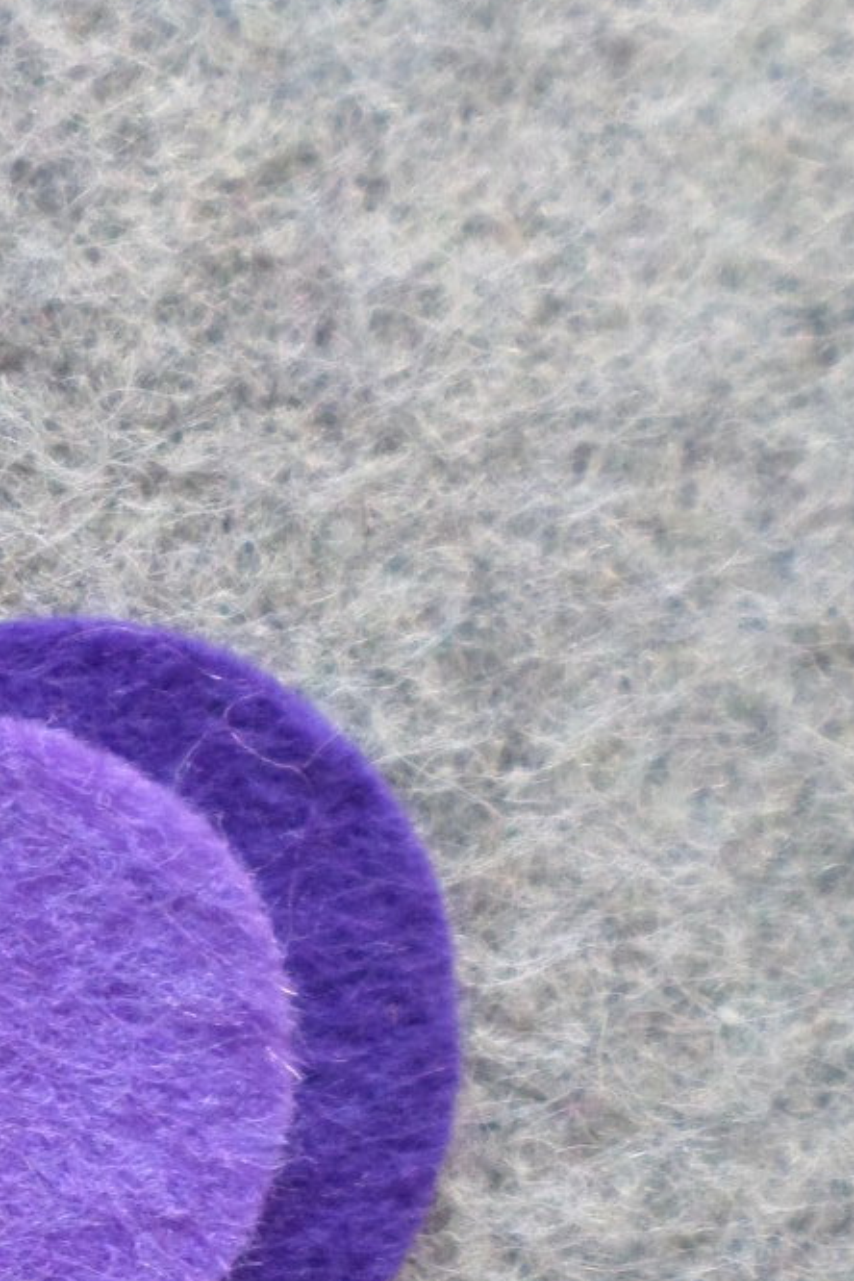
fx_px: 2669
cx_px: -494
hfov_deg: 16.3
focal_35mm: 75
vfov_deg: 26.0
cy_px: 1187
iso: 160
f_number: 2.5
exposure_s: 1/30
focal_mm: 4.5
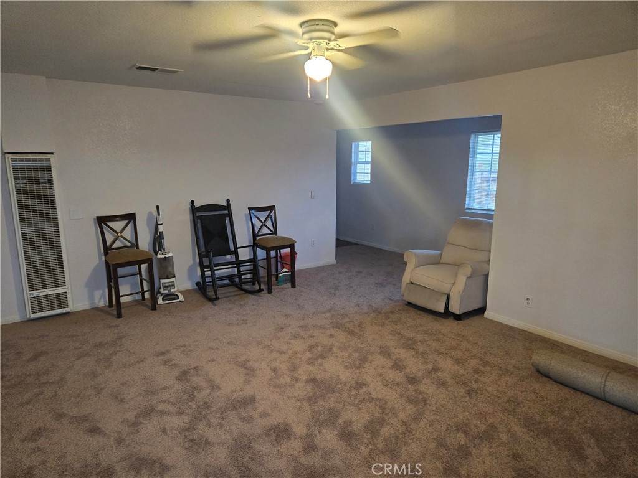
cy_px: 239
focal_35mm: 23
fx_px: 424
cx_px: 319
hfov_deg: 73.9
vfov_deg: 58.9
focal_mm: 5.4
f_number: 1.8
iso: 640
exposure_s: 1/60
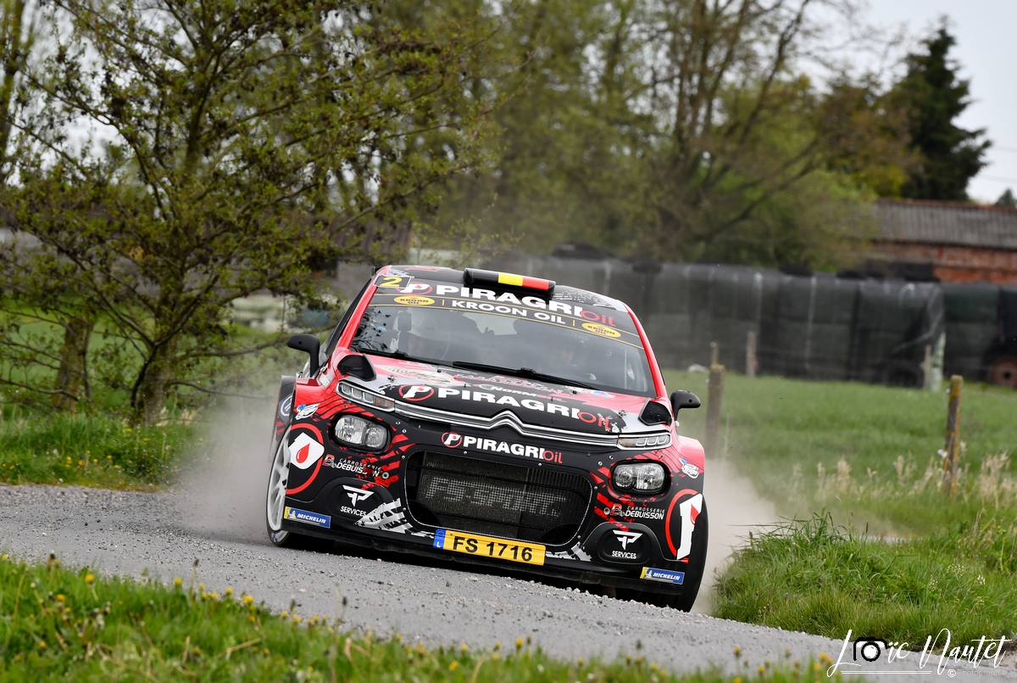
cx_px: 508
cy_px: 342
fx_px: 8264
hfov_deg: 7.0
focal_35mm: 292
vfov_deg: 4.7
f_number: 5.6
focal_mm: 195
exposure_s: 1/640
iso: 250
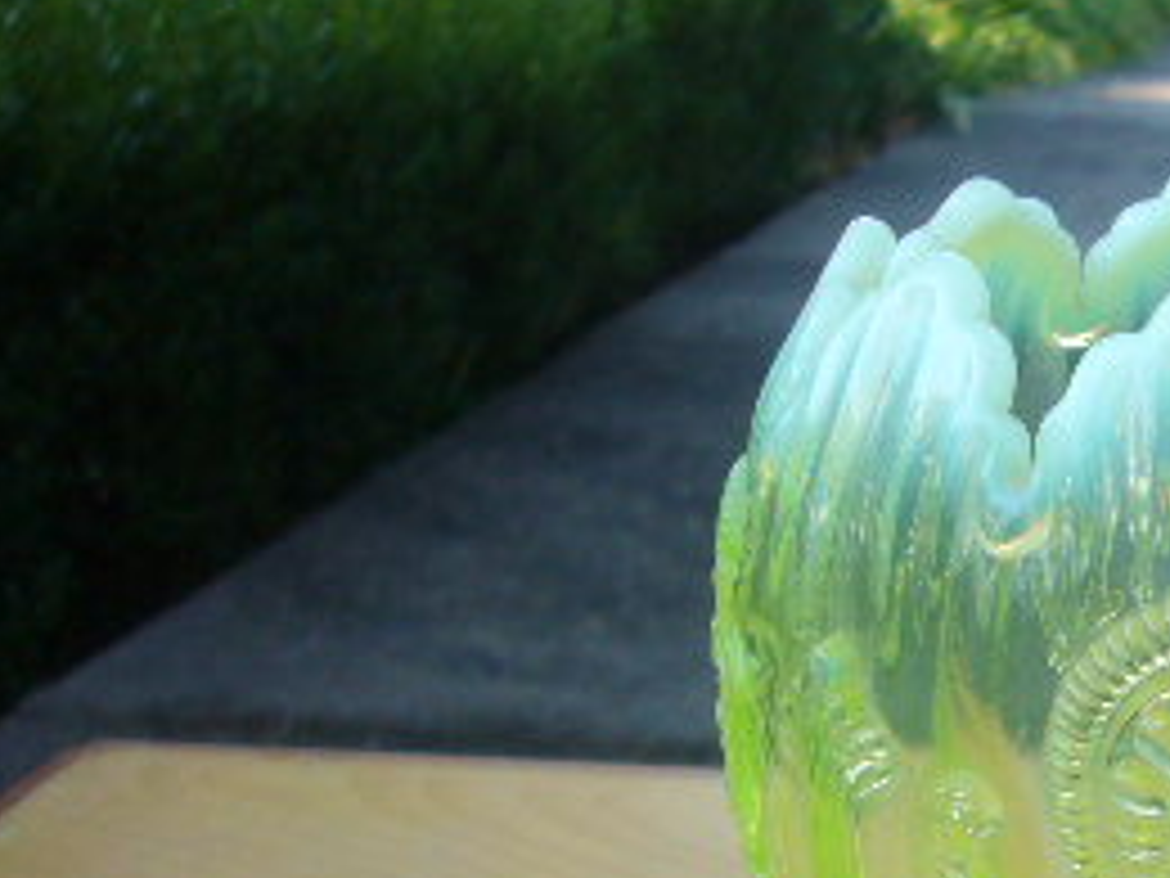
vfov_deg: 20.7
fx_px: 2332
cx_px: 1260
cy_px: 837
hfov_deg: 26.2
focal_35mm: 69
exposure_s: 1/100
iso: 80
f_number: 2.8
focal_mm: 4.6
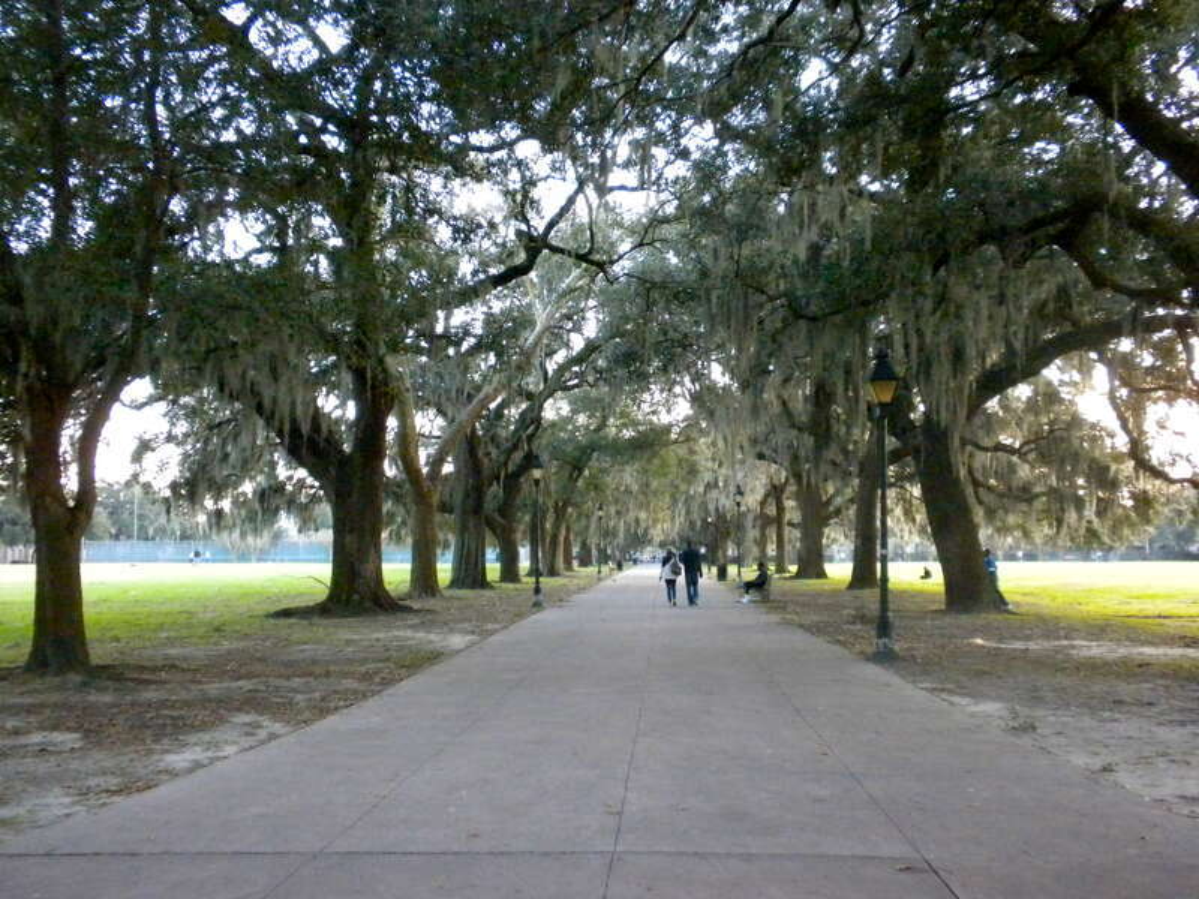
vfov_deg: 38.7
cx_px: 600
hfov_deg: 50.1
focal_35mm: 37
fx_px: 1282
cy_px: 450
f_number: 3.5
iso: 800
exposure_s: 1/137
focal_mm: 6.6
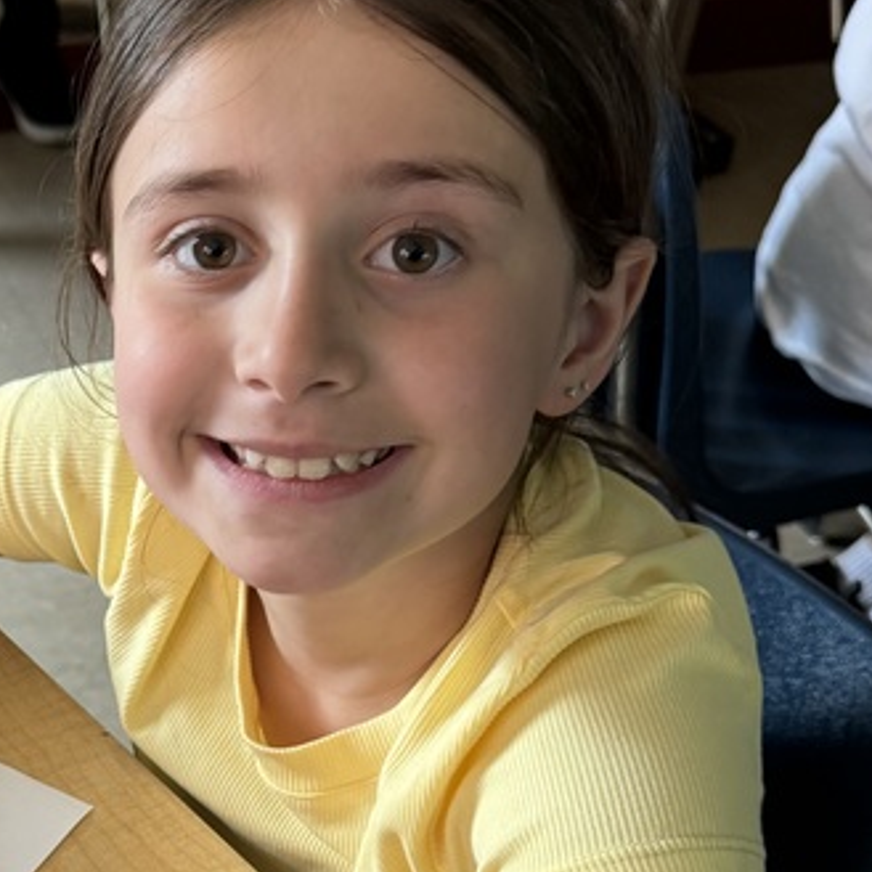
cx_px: 0
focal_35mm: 66
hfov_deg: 24.9
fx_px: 1881
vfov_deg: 25.7
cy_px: 684
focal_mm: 6.76
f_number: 1.78
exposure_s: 1/60
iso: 250
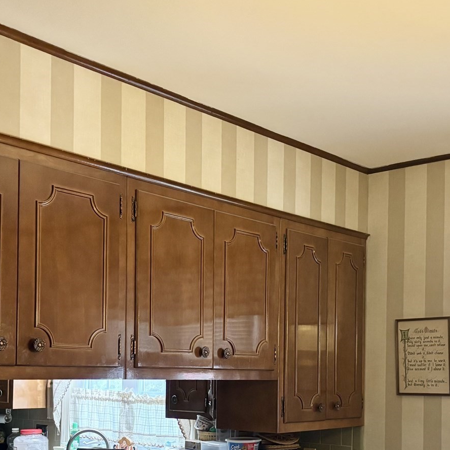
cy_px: 355
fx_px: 780
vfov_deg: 31.4
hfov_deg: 32.2
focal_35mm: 53
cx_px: 236
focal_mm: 5.96
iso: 500
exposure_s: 1/60
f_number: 1.6
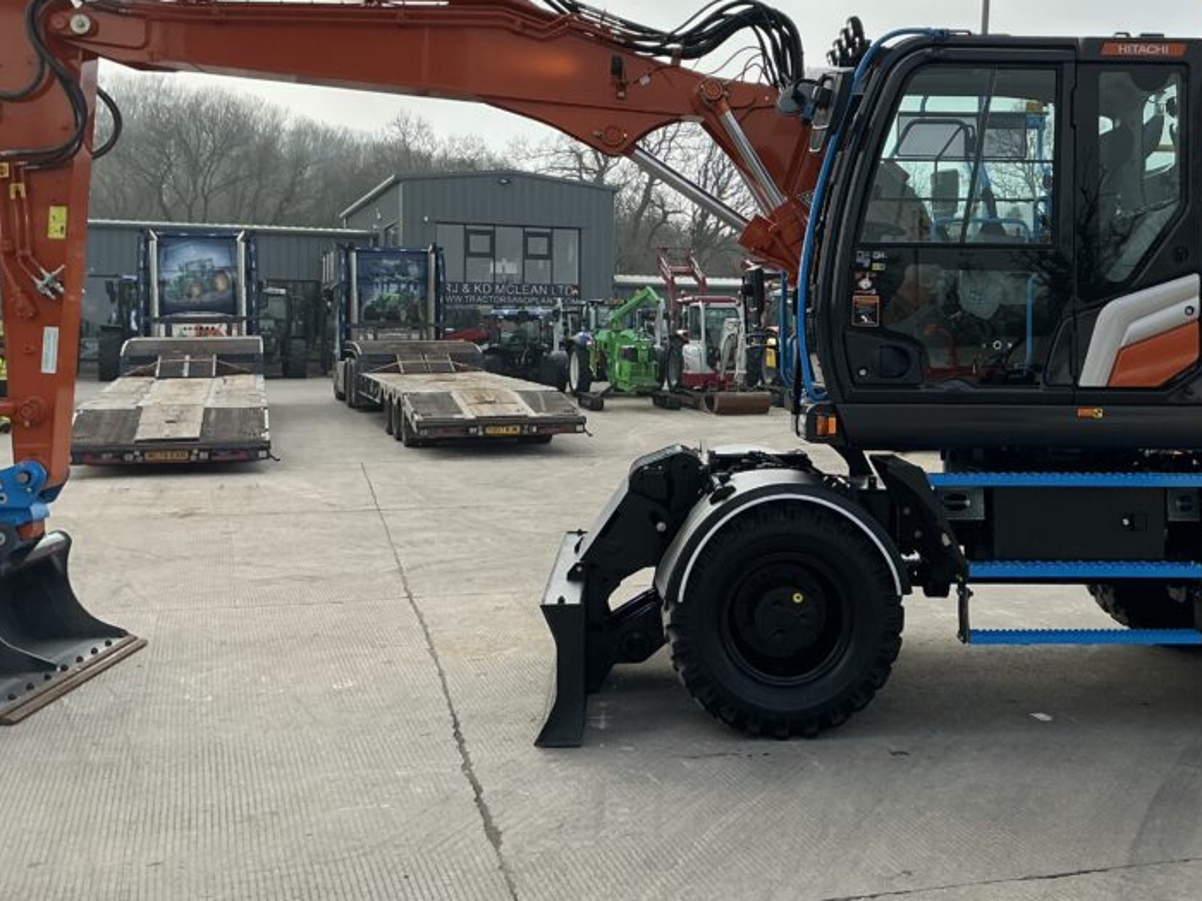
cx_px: 751
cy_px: 325
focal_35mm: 41
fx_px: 1423
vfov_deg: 34.9
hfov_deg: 45.4
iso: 25
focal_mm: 3
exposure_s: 1/2427
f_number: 1.8
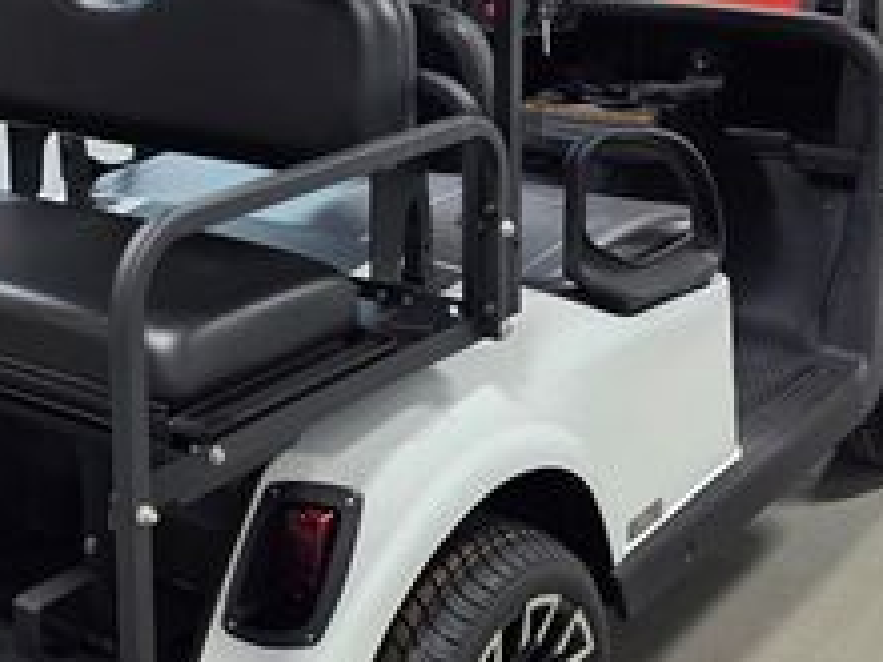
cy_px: 177
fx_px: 1709
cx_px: 205
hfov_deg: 28.5
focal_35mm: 67
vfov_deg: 21.8
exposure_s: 1/120
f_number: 1.7
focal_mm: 6.3
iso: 125
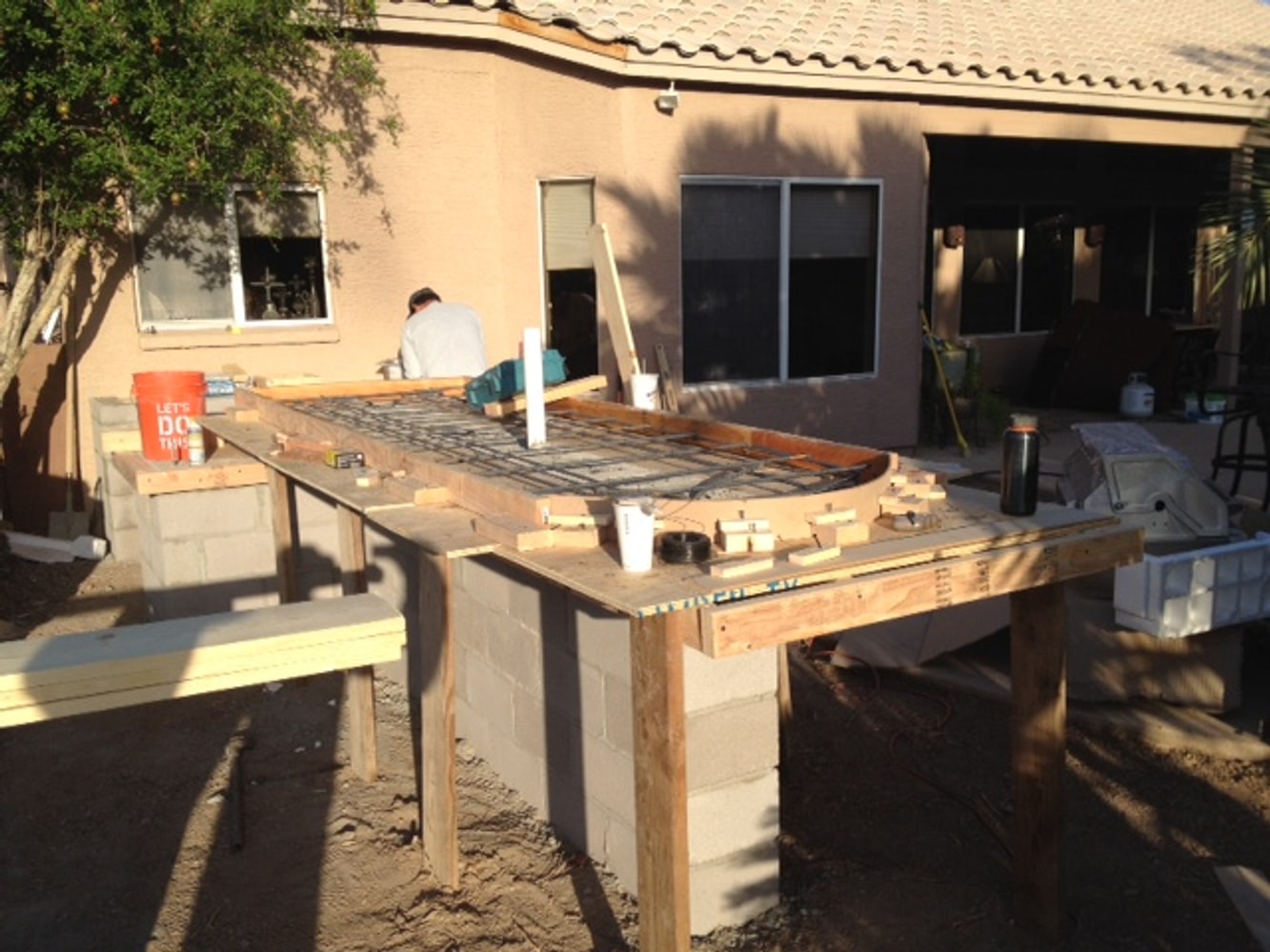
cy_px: 476
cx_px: 635
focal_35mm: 35
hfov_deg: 52.6
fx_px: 1284
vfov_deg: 40.7
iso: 64
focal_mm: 4.28
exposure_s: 1/1255
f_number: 2.4
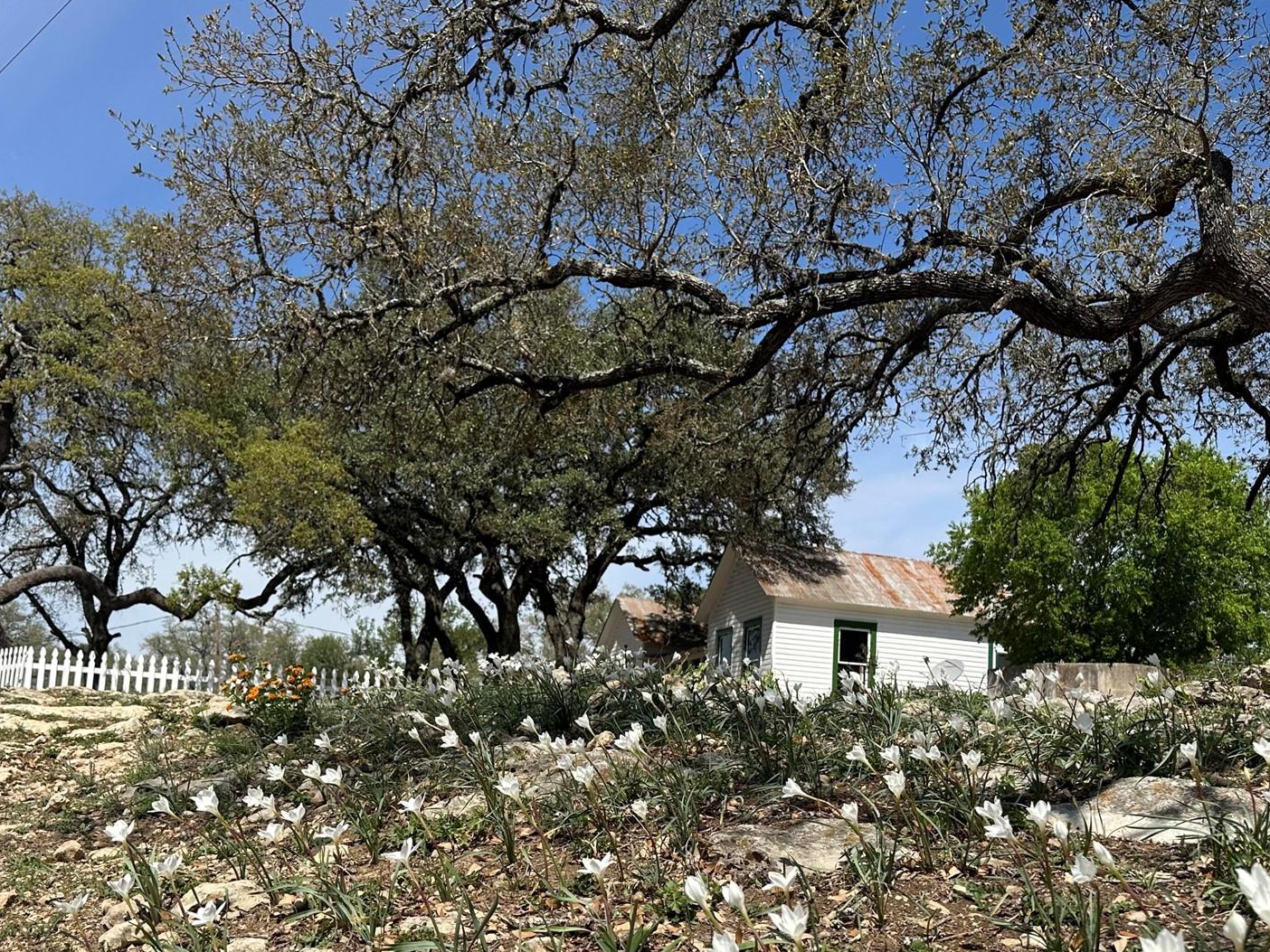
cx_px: 584
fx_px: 1284
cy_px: 689
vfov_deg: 39.8
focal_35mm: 35
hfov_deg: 52.6
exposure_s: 1/5263
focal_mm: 6.86
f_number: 1.78
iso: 80
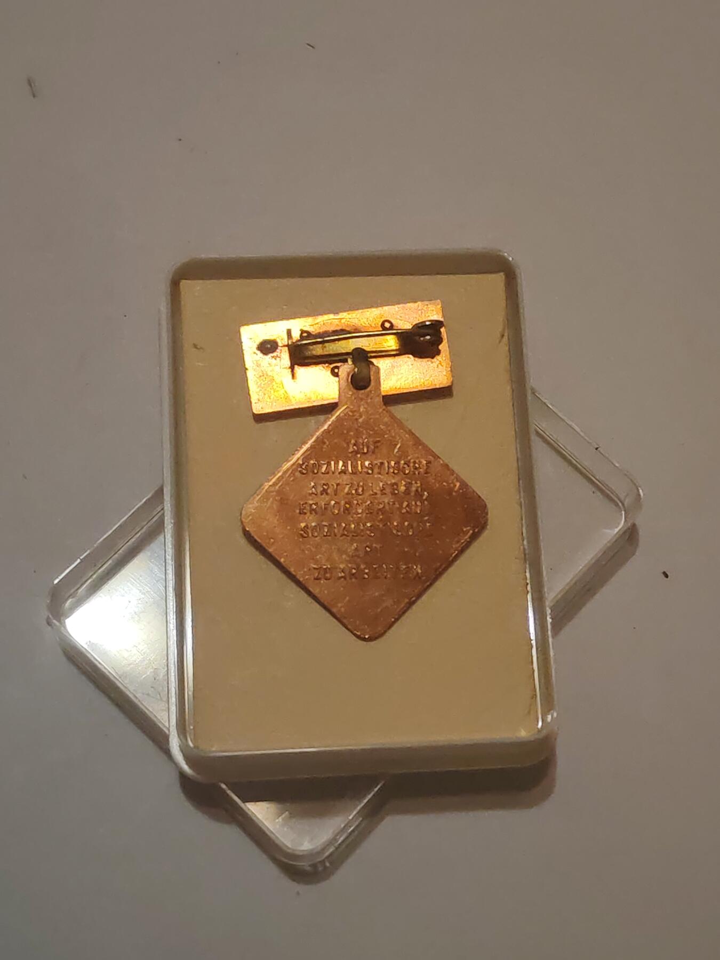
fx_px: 1886
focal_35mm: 68
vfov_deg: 28.6
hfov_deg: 21.6
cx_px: 360
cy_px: 480
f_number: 1.95
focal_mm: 5.52
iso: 640
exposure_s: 1/100
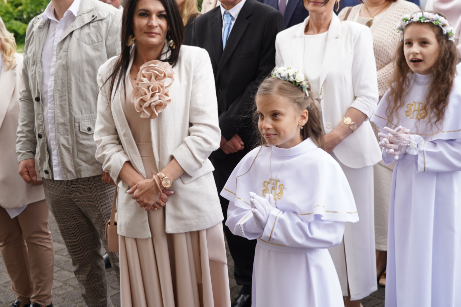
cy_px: 109
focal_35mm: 58
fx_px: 743
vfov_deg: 23.3
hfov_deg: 34.4
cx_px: 194
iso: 100
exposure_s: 1/100
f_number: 5
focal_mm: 41
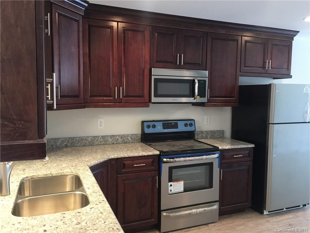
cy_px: 116
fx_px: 260
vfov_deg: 48.2
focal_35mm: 29
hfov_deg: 61.7
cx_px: 155
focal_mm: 4.15
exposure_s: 1/15
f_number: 2.2
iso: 125
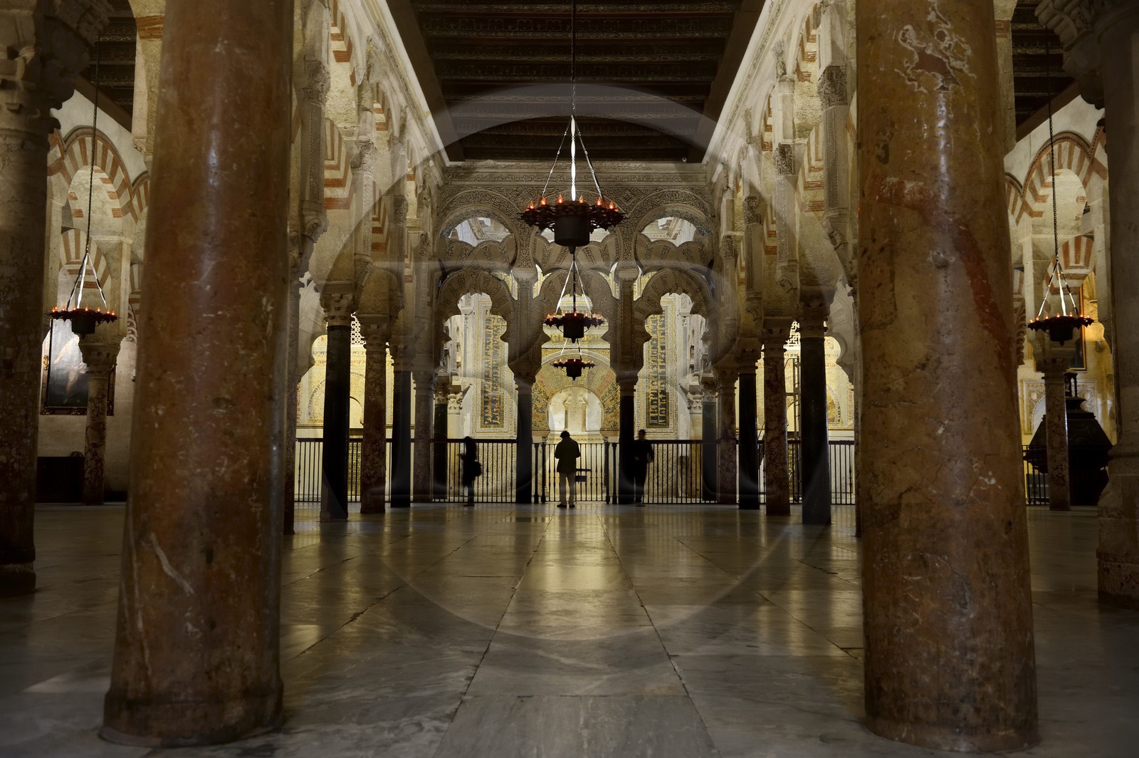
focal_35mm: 32
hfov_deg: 58.8
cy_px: 379
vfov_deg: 41.0
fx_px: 1012
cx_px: 570
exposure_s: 1/6
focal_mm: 32
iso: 800
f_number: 3.5
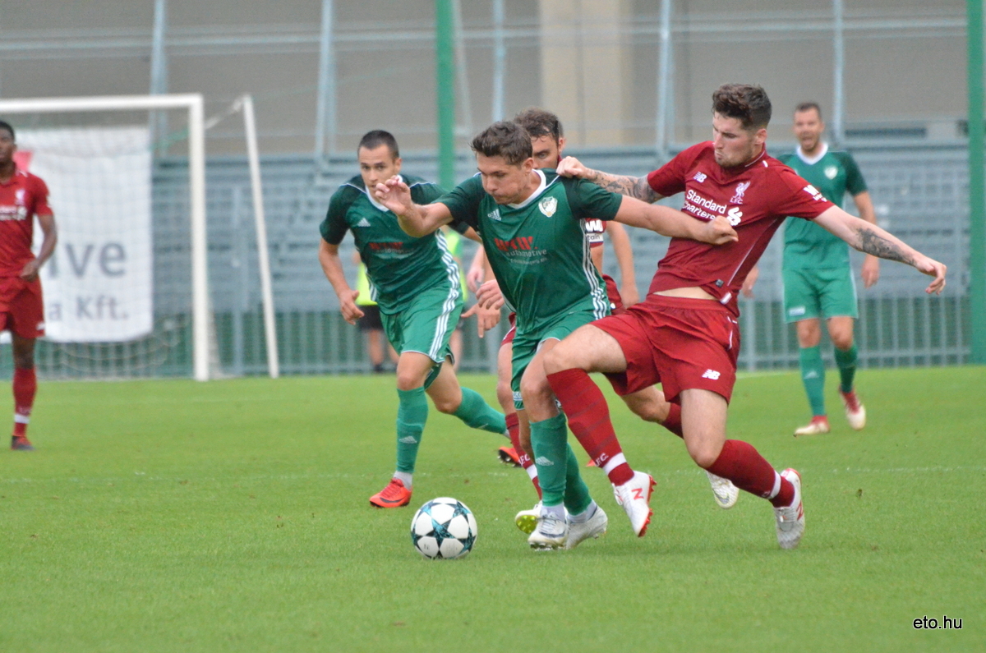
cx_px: 493
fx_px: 12300
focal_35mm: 450
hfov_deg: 4.6
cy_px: 326
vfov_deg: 3.0
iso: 6400
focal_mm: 300
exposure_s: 1/3200
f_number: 5.6
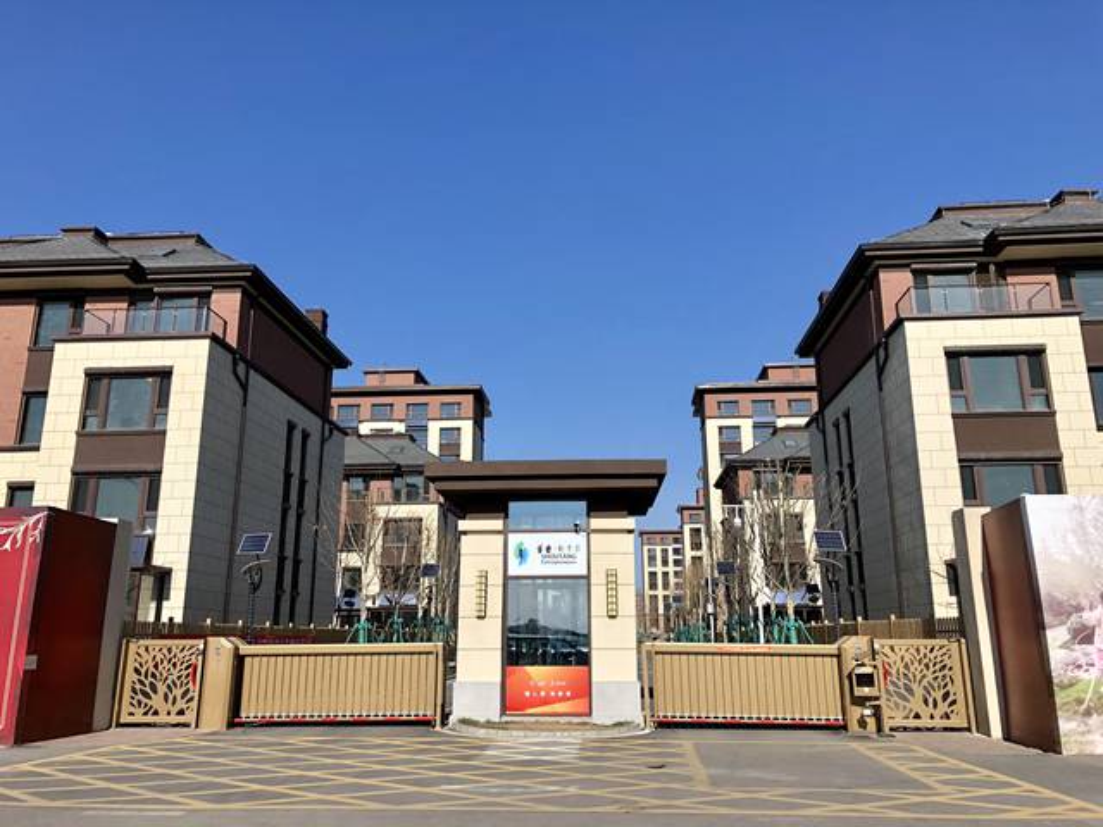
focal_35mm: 28
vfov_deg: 49.7
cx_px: 552
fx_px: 892
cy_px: 414
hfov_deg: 63.4
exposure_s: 1/4367
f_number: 1.8
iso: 25
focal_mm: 4
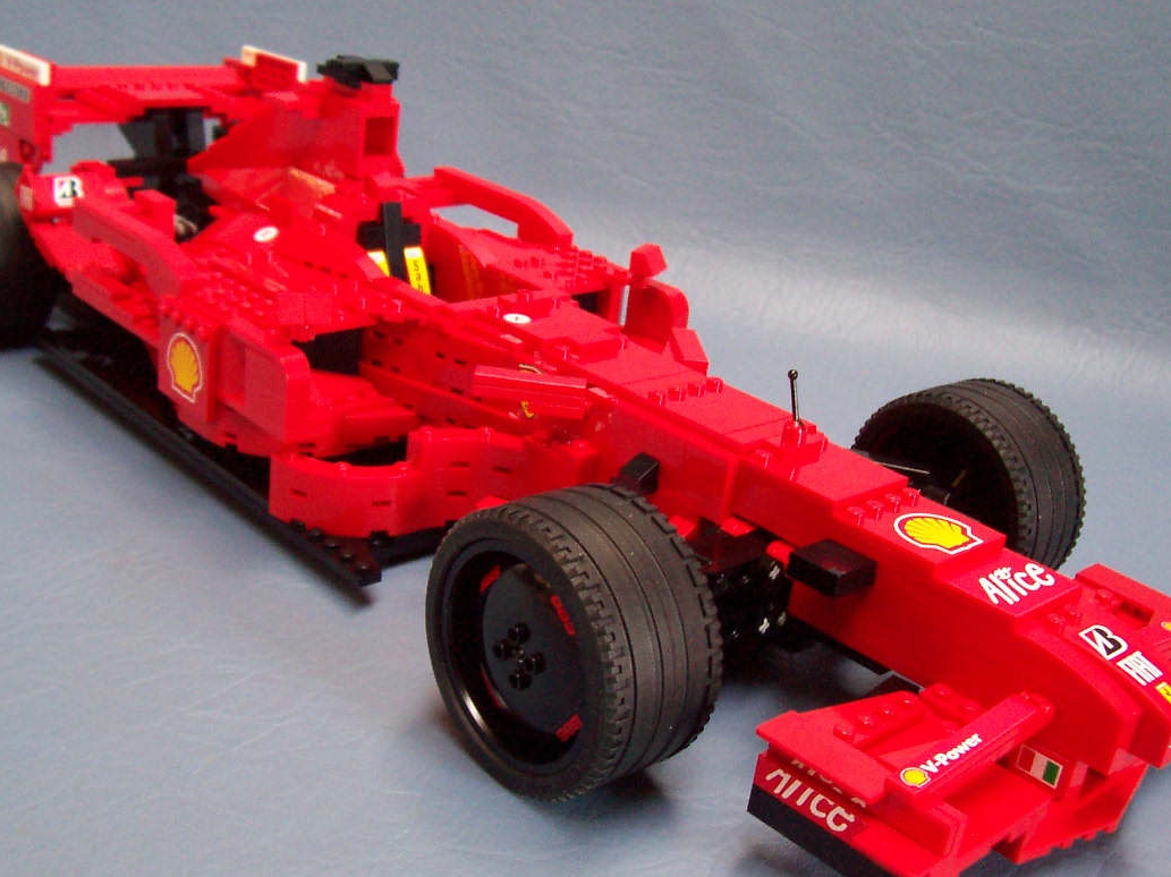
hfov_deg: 43.9
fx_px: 1454
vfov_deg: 33.6
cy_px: 482
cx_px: 570
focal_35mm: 43
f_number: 2.8
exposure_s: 1/20
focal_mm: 5.6
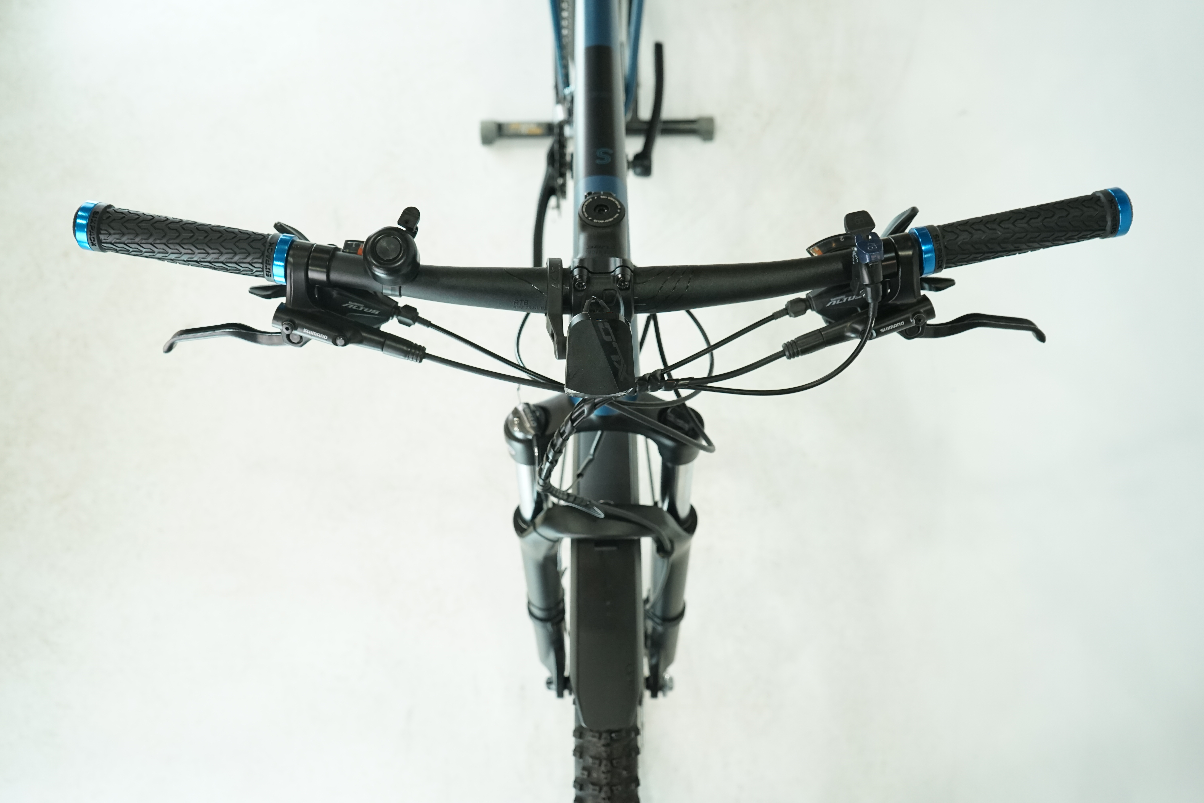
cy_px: 402
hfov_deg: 57.2
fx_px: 1104
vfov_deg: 40.0
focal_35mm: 33
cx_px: 602
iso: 1600
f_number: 5.6
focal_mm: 33
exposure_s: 1/200
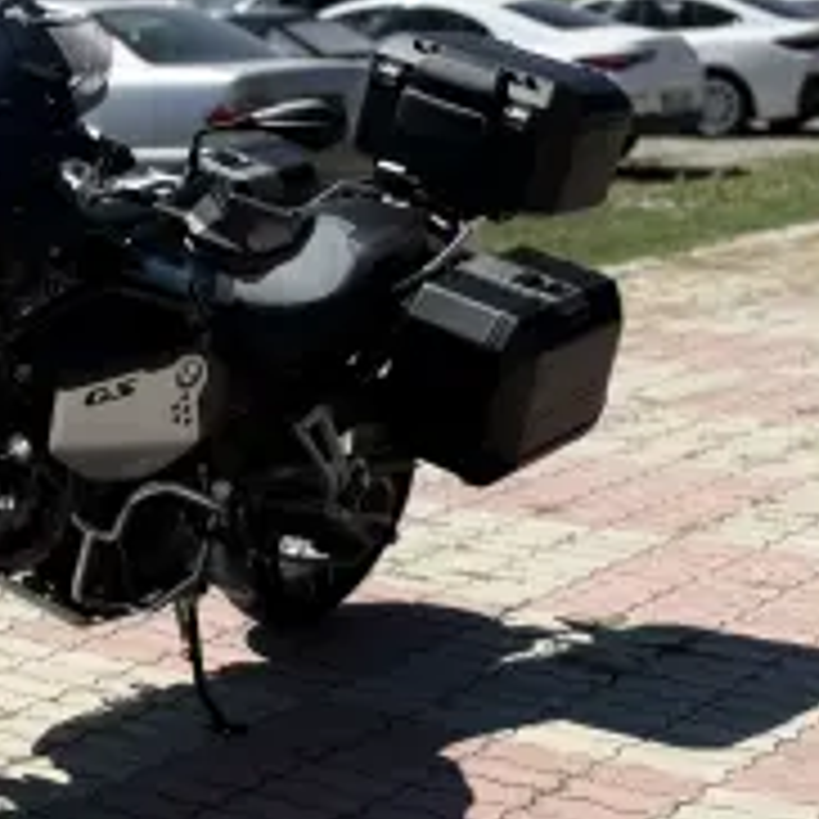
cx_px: 68
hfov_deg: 20.2
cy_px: 418
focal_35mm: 84
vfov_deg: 20.6
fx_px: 2248
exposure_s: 1/5208
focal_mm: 6.76
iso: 80
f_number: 1.78
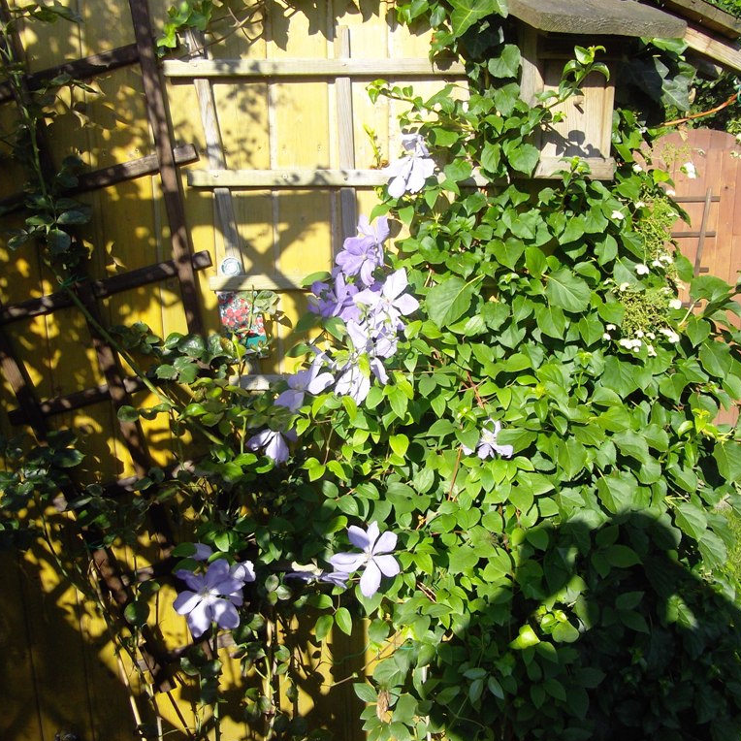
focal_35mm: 32
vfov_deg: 51.1
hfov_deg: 51.1
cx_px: 380
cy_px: 371
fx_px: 775
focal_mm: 4.9
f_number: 3.2
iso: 100
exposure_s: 1/400
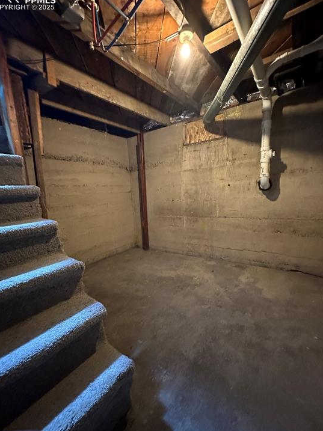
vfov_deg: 98.2
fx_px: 187
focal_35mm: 15
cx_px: 161
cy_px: 222
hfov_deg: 81.7
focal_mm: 2.22
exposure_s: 1/30
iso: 1250
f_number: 2.2
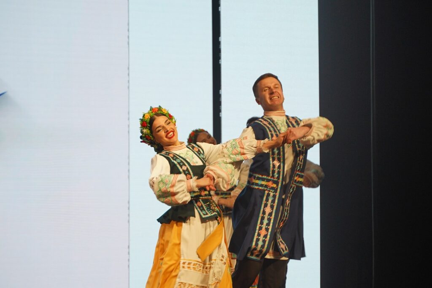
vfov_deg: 12.2
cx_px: 216
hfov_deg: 18.3
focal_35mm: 112
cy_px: 144
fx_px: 1344
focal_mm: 75
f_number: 2.8
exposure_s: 1/200
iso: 320
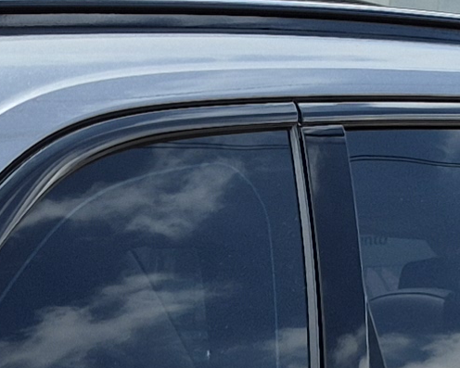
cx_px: -162
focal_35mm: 181
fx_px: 2465
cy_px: 1045
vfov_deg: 7.6
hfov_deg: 10.4
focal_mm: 5.4
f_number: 1.8
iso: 25
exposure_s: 1/1484
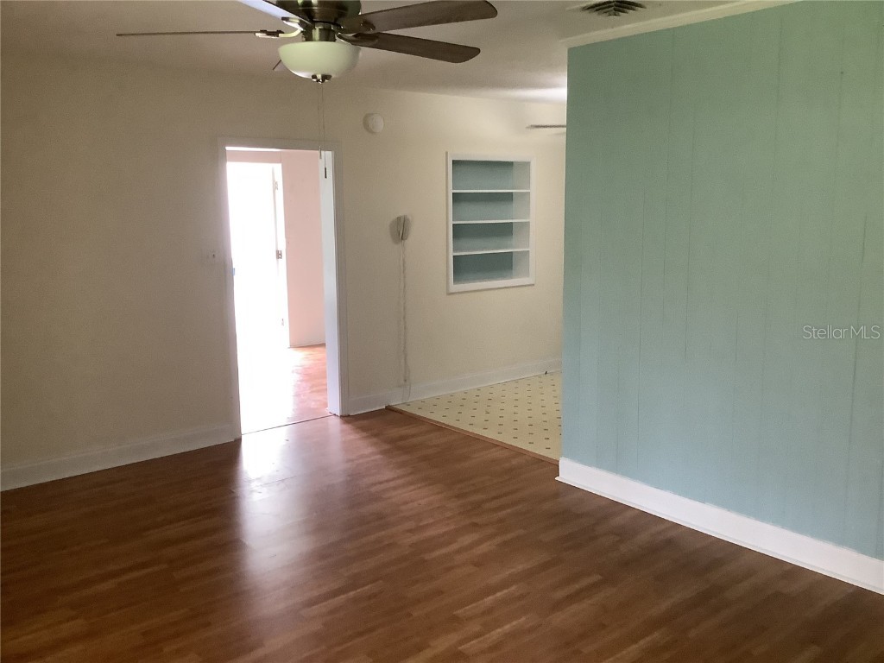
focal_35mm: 31
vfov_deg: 45.4
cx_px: 442
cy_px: 332
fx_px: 792
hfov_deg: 58.4
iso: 250
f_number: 2.4
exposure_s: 1/50
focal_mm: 3.3
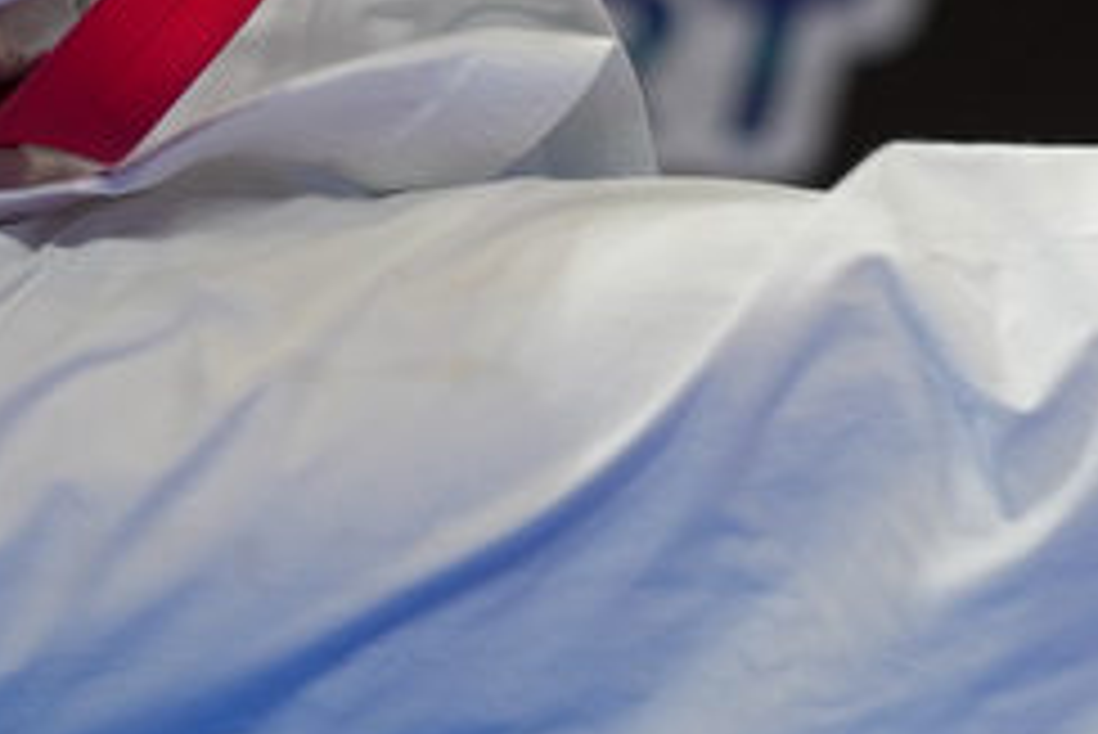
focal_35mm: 957
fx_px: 29205
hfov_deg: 2.2
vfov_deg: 1.4
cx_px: 522
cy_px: 441
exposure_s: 1/500
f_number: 2.8
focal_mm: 146
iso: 250
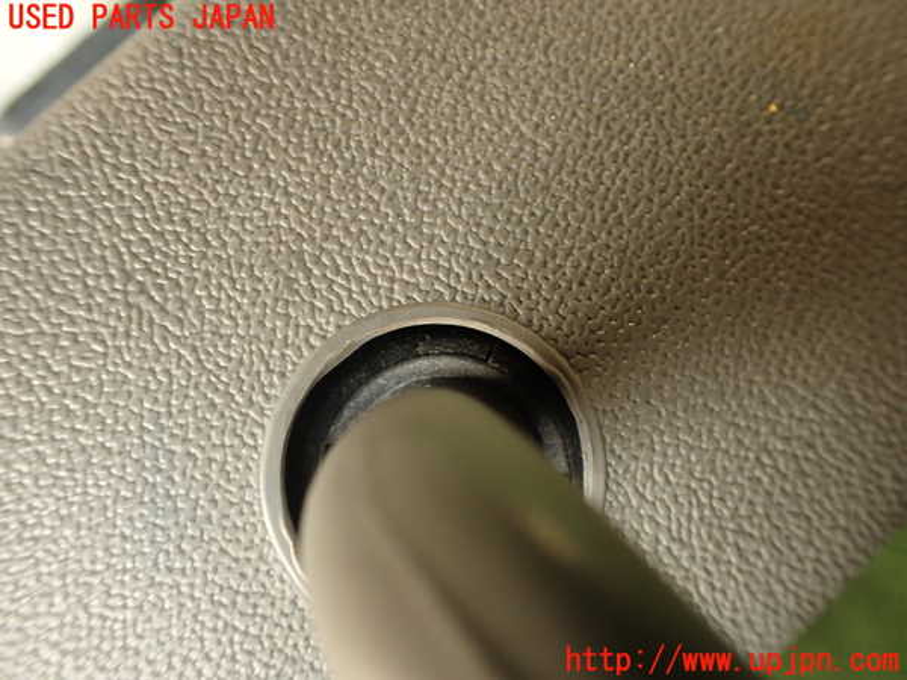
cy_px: 340
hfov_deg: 60.0
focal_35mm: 30
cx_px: 454
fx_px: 786
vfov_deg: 46.8
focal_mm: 5.4
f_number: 2.3
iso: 200
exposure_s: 1/60
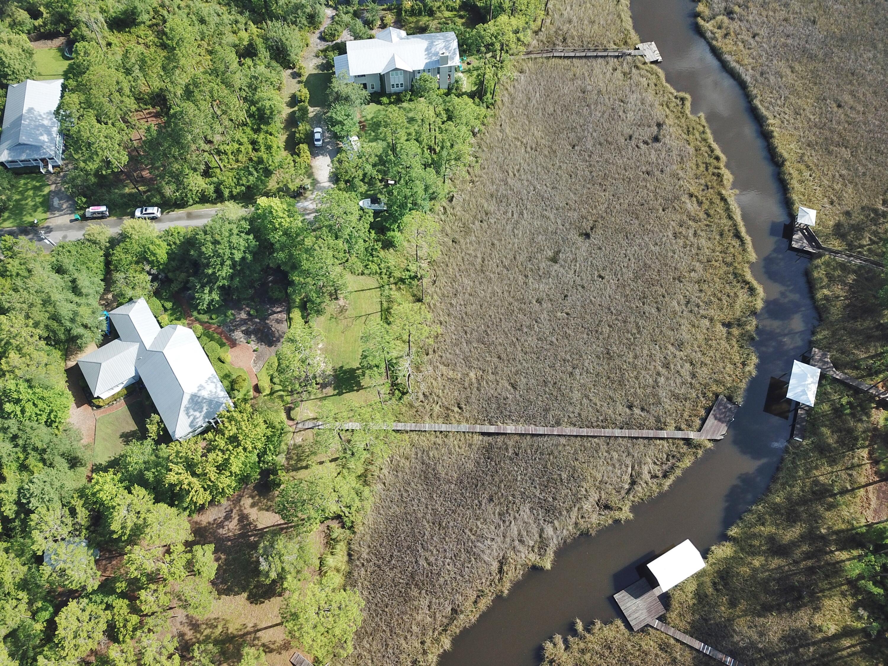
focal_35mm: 26
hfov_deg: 67.3
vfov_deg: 53.1
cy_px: 333
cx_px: 444
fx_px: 667
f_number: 2.2
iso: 100
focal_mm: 4.73
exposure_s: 1/468
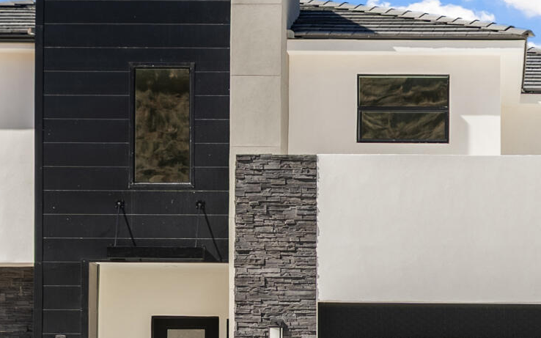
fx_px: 2138
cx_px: 491
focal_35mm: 145
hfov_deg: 14.3
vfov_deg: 9.0
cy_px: 378
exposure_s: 1/4
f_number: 2.8
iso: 100
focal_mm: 35
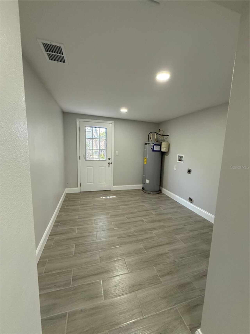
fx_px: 135
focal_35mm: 14
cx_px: 125
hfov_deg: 85.7
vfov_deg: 102.1
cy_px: 167
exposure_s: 1/120
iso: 250
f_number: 2.2
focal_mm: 2.22
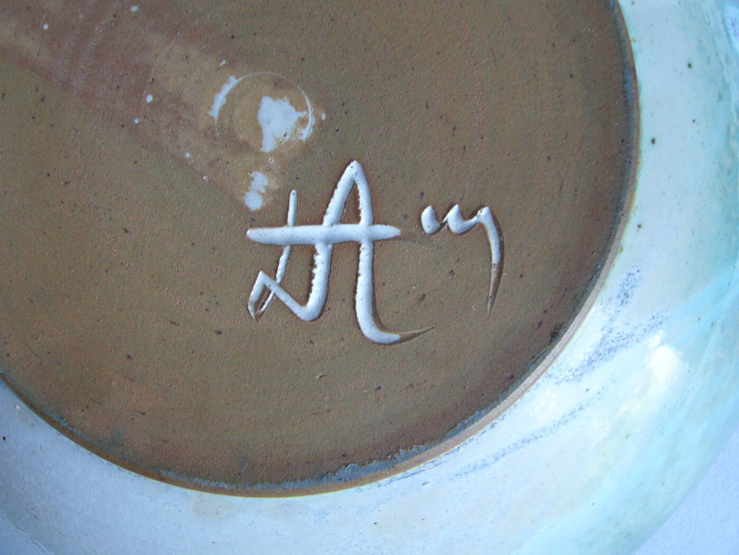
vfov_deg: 35.9
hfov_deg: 46.8
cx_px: 385
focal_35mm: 40
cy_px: 242
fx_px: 854
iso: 100
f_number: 2.8
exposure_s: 1/15
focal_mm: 5.8
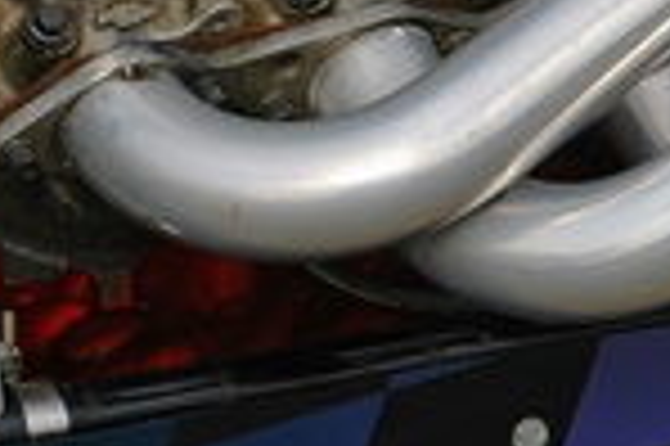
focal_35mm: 386
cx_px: 456
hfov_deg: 5.3
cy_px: -99
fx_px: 7176
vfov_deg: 3.5
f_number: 8
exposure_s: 1/350
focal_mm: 90
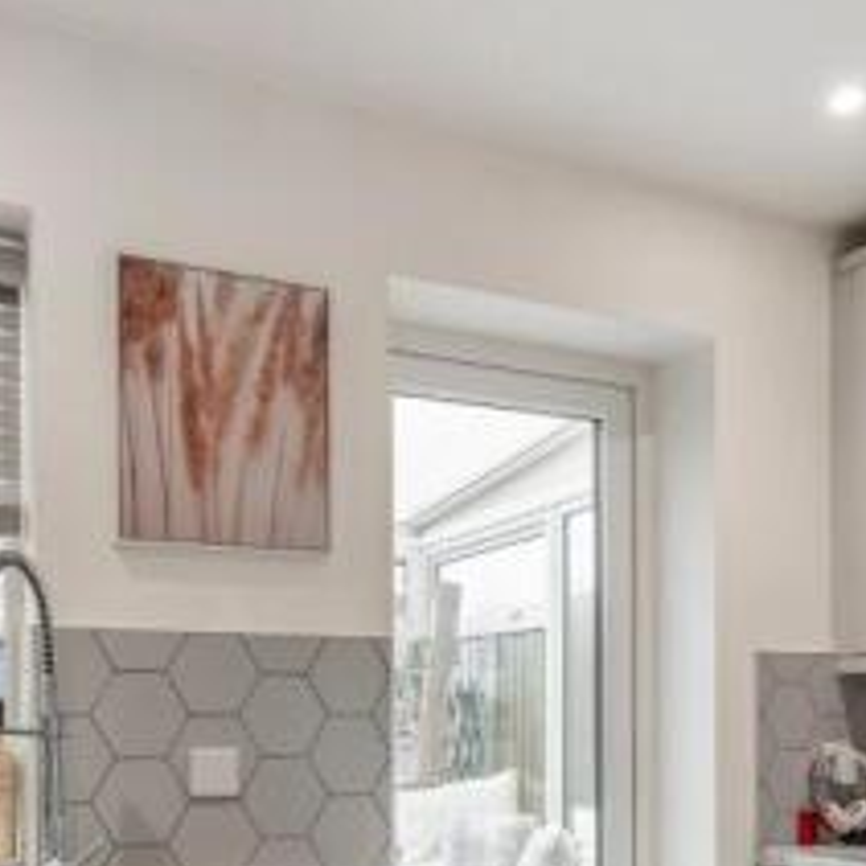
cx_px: 384
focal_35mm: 37
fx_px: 1047
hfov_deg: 44.9
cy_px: 741
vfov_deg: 42.1
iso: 250
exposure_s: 1/8
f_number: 9
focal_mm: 14
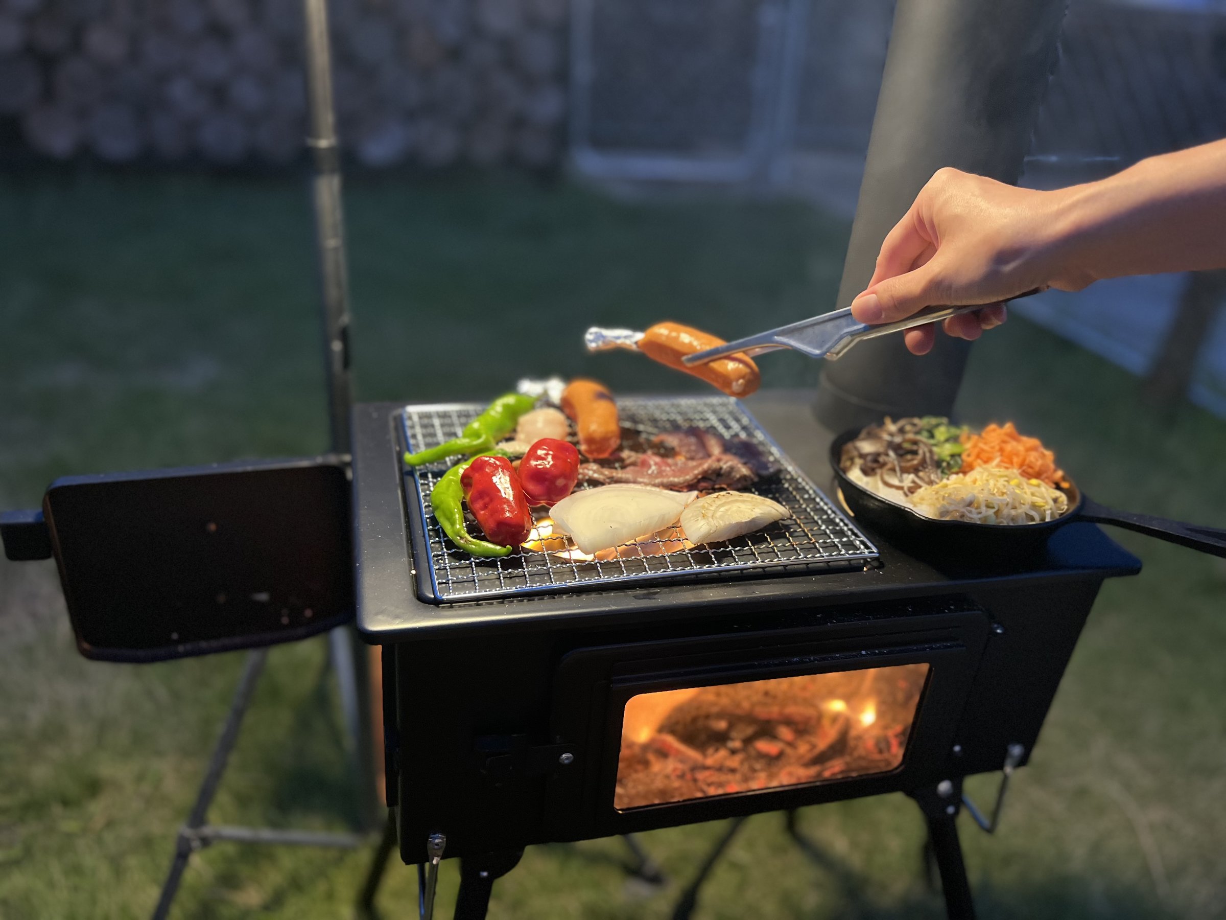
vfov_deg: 53.1
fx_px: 921
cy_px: 460
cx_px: 613
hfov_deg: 67.3
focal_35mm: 26
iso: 250
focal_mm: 5.7
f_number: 1.5
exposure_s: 1/60
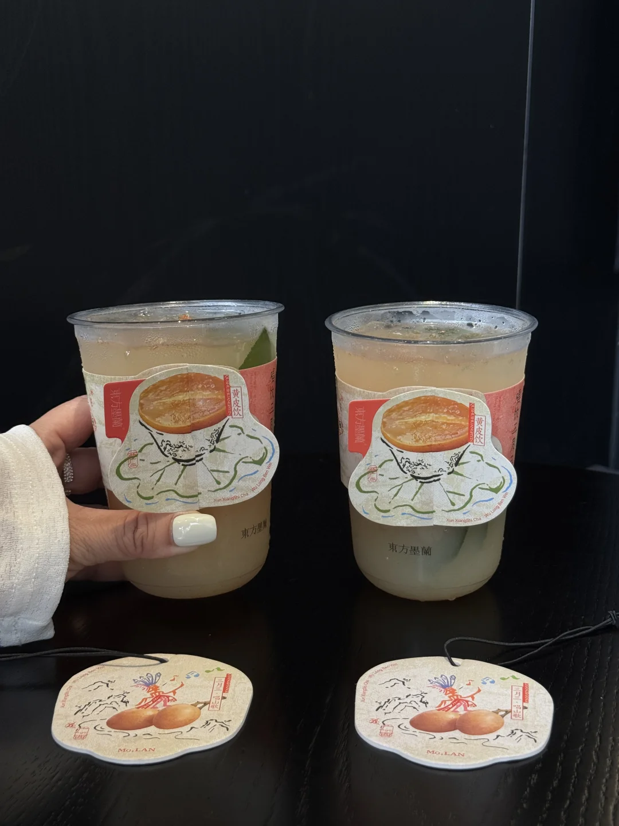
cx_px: 310
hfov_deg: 30.3
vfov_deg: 39.7
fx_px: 1144
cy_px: 413
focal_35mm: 48
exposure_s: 1/253
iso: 64
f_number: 1.78
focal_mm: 6.76
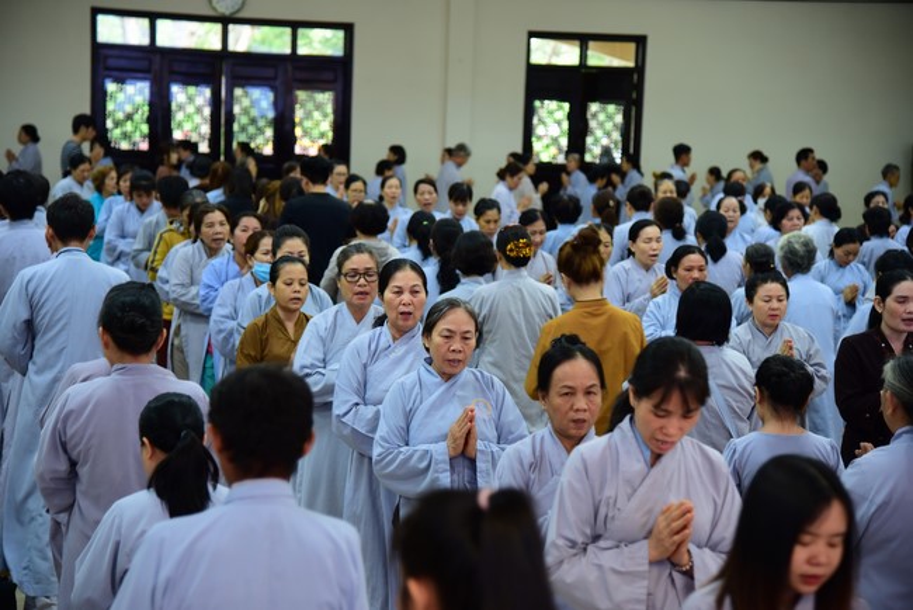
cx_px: 456
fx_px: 2157
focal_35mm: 85
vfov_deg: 16.1
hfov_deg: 23.9
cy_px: 305
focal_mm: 85
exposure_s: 1/30
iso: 1000
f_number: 4
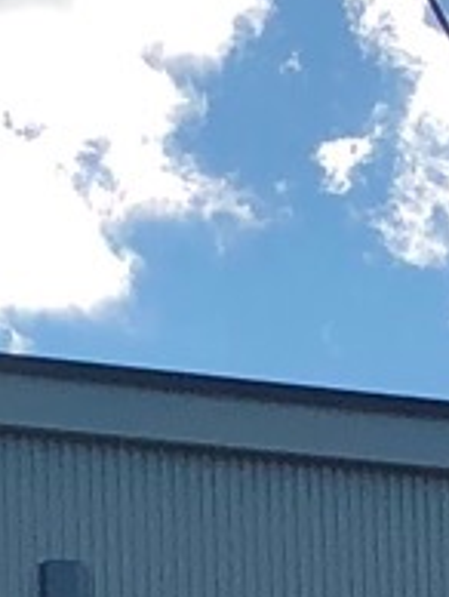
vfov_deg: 6.4
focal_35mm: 295
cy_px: 1354
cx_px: 338
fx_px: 5091
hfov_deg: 5.0
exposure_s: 1/3436
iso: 20
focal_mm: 3.99
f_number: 1.8
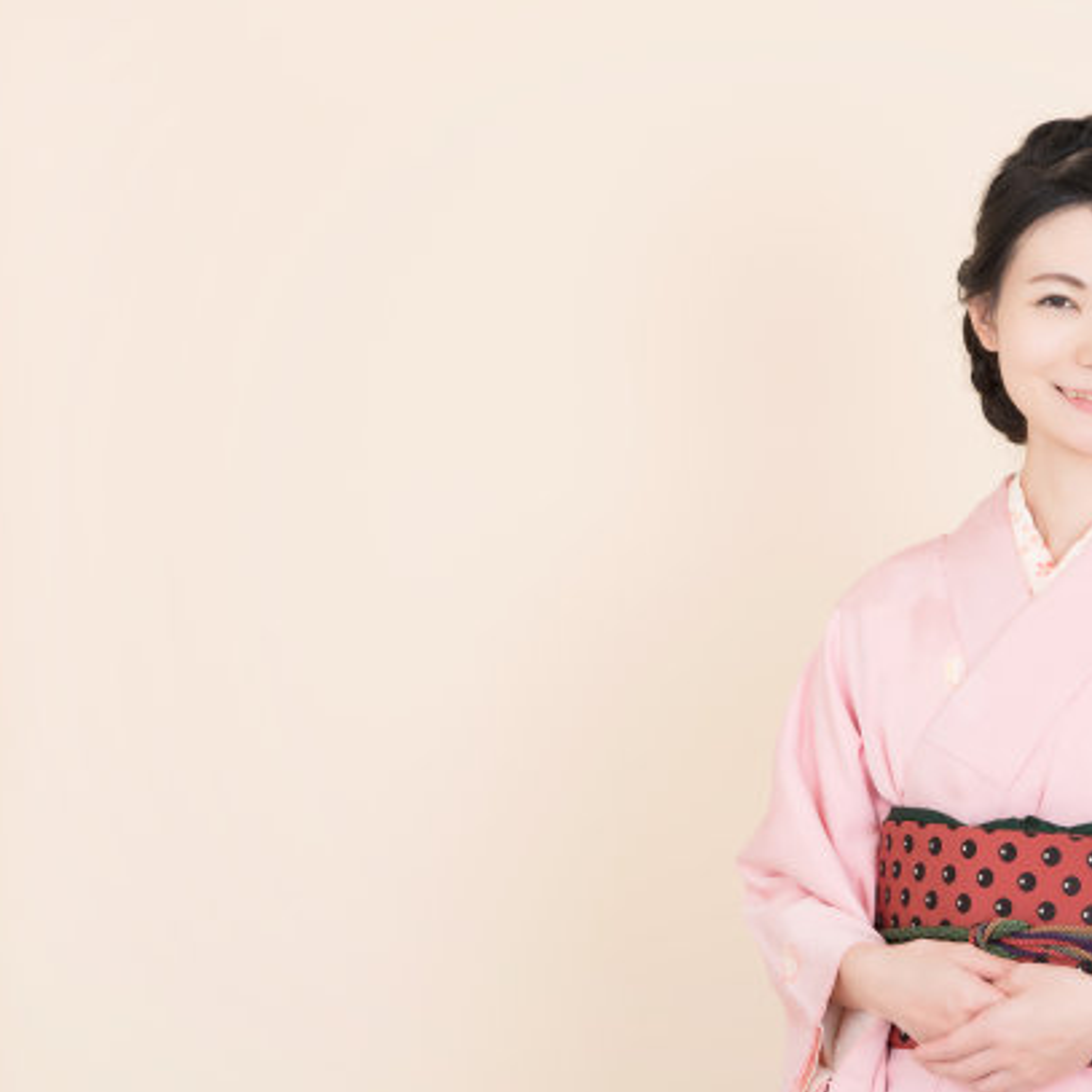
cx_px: 781
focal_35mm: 96
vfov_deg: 18.1
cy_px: 546
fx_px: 3426
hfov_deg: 18.0
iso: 100
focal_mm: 75
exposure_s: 1/125
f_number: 9
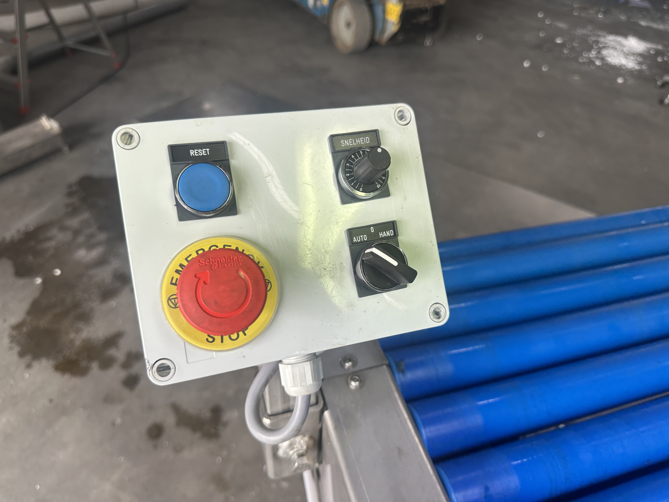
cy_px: 251
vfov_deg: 56.8
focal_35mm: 24
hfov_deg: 71.6
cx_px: 334
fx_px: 464
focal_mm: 6.86
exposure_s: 1/100
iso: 64
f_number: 1.78
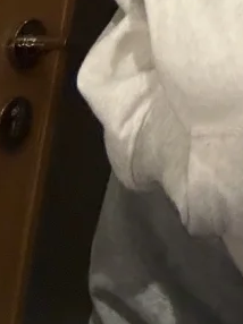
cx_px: 460
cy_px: -404
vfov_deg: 13.4
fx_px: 1087
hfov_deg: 11.6
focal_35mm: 116
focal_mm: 2.69
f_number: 1.9
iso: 250
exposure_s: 1/33
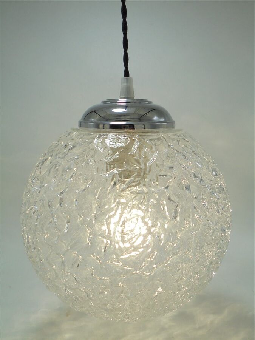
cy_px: 170
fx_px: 373
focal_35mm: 38
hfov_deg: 37.7
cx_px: 128
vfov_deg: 49.0
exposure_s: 1/200
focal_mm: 6.9
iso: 100
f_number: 4.2
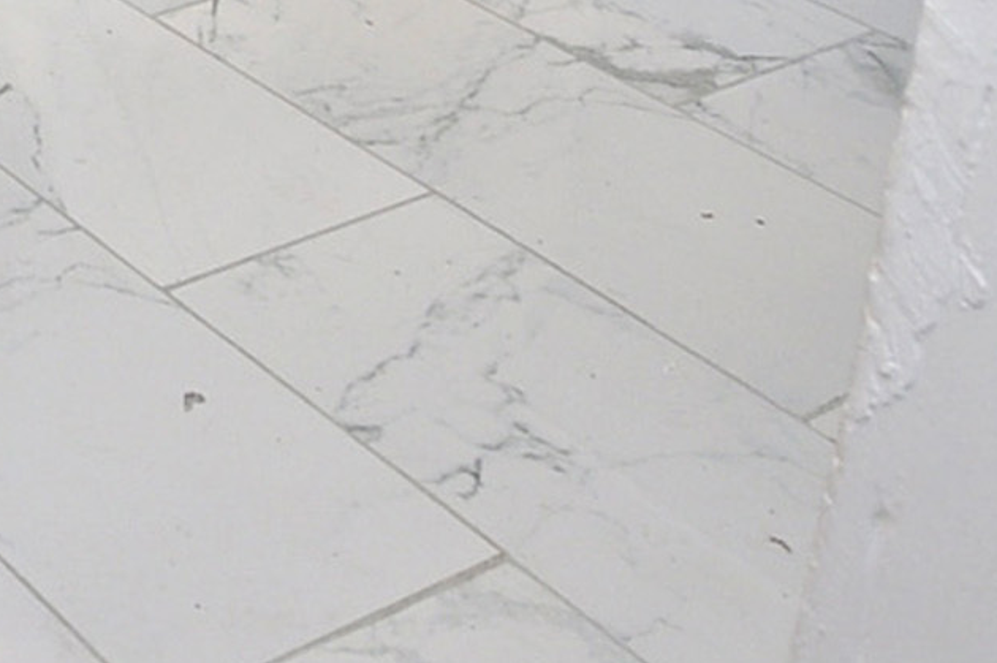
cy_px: -476
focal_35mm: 69
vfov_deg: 16.8
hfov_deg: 20.5
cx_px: -804
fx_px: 1909
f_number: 5
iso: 250
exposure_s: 1/40
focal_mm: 10
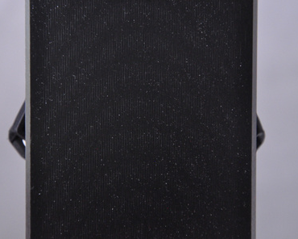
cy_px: 119
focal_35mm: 180
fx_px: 1584
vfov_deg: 8.6
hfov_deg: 10.7
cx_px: 141
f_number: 9.5
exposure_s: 1/125
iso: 3200
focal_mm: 105
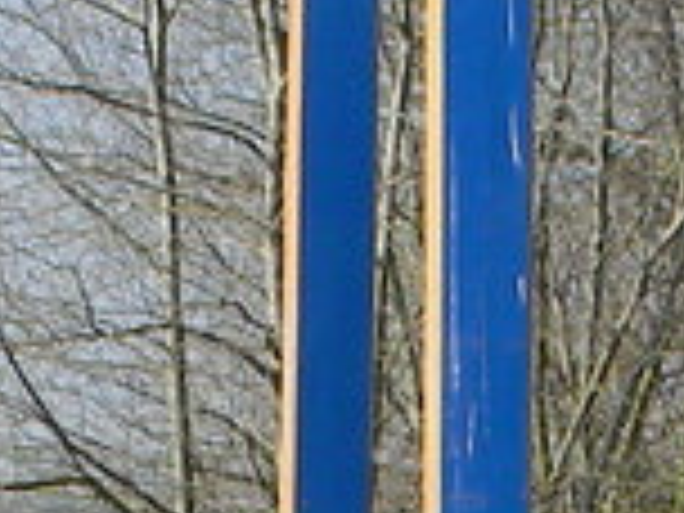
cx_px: 706
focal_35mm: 324
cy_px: 1156
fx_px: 6402
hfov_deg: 6.1
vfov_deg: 4.5
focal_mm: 7.3
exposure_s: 1/622
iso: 80
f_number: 3.8
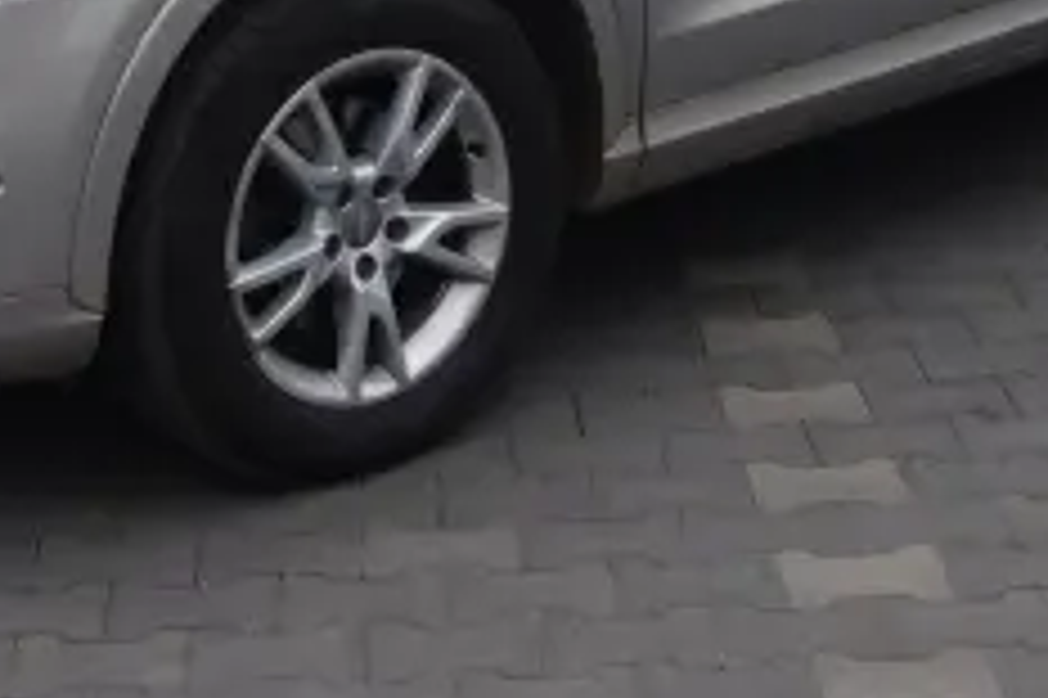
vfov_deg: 13.4
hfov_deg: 20.6
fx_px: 2880
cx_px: 621
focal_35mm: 99
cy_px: -171
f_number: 9
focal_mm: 24
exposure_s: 1/60
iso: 100
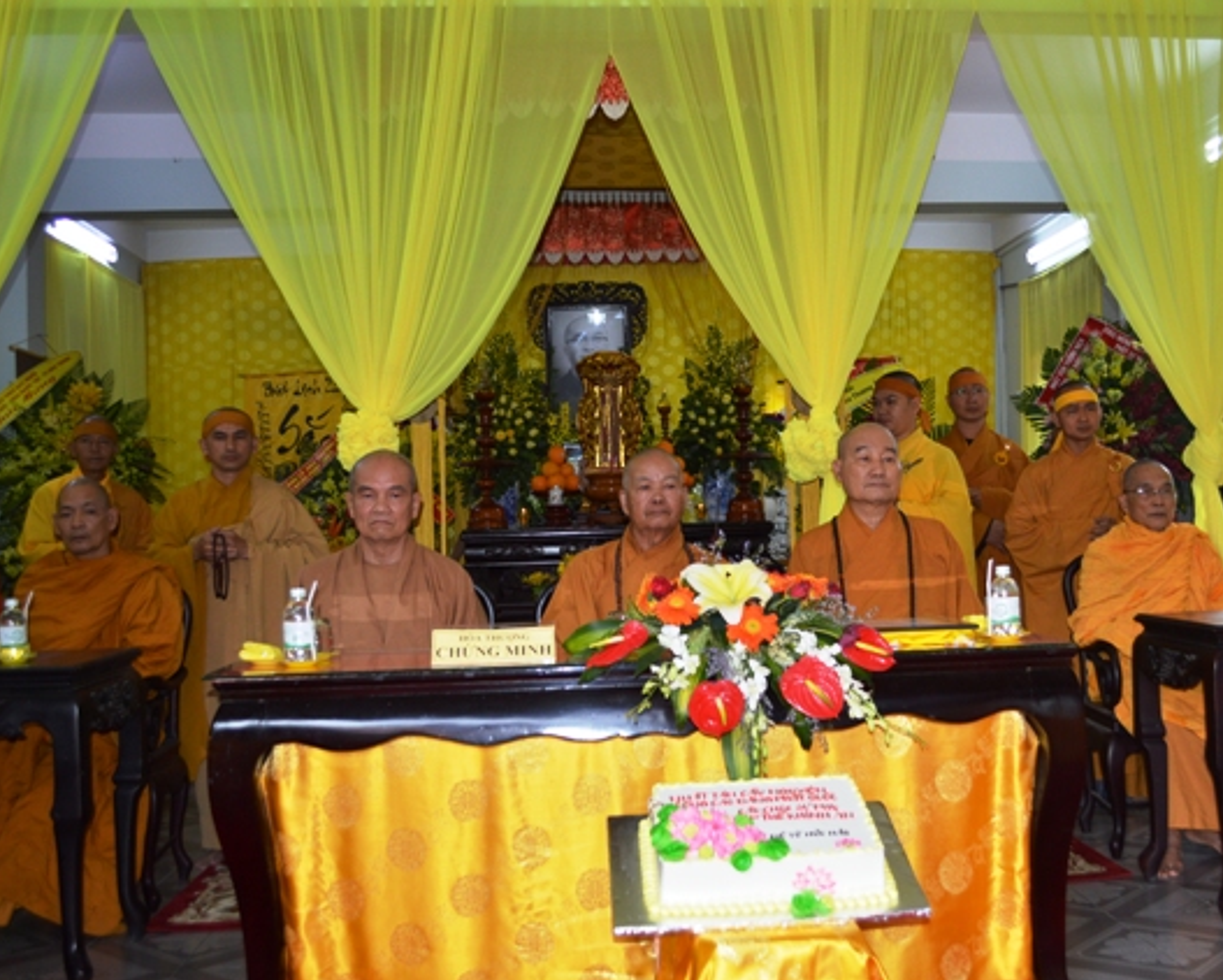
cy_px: 492
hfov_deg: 44.6
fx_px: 1485
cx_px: 726
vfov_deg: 36.5
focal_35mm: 41
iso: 360
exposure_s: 1/125
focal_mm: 24
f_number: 4
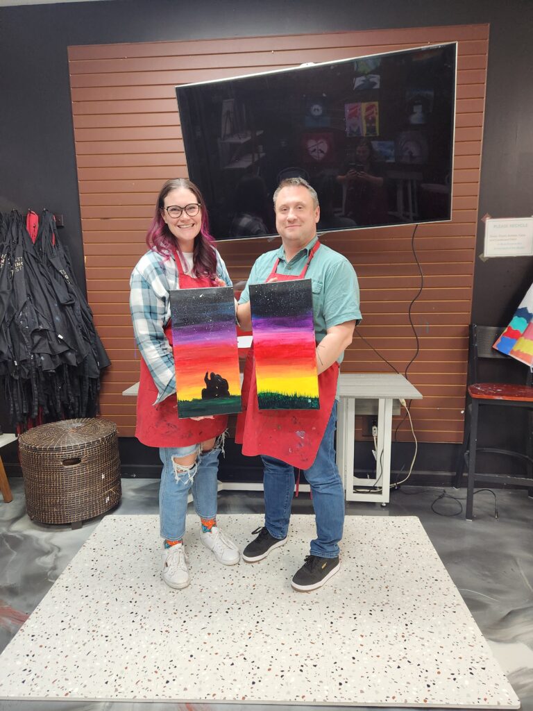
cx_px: 266
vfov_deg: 73.9
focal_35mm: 23
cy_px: 356
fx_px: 472
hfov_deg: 58.9
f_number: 1.8
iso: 400
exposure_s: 1/120
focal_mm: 5.4
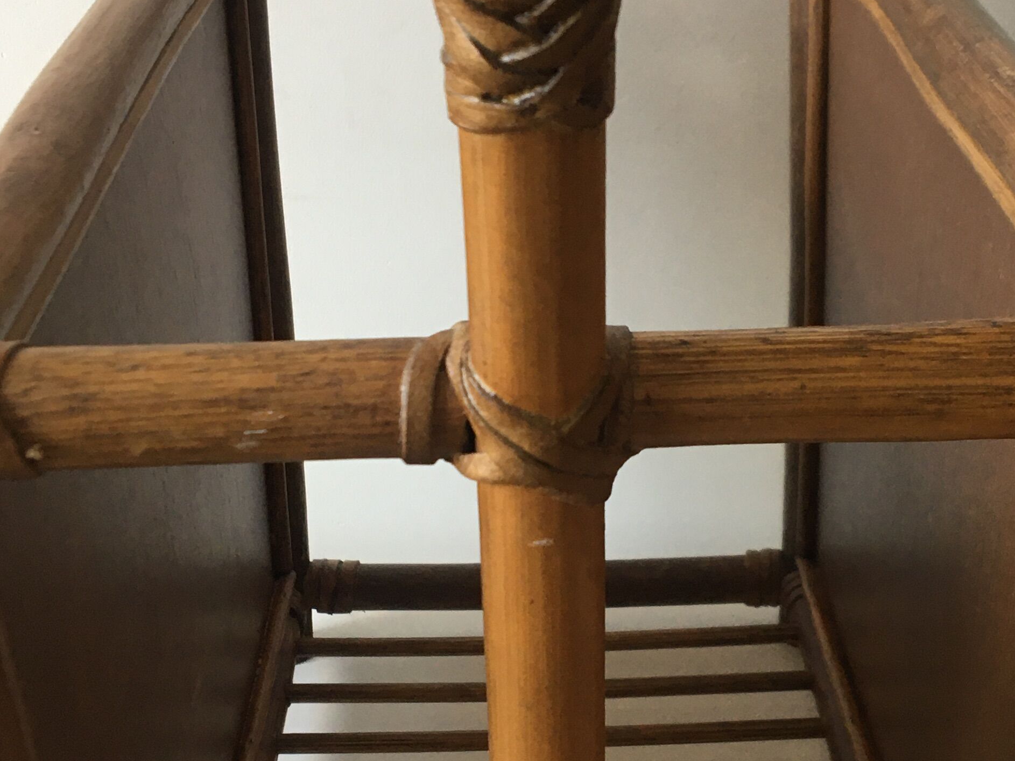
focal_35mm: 62
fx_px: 1818
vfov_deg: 23.6
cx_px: 564
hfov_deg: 31.2
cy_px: 446
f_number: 2.2
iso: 40
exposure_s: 1/33
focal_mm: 4.15
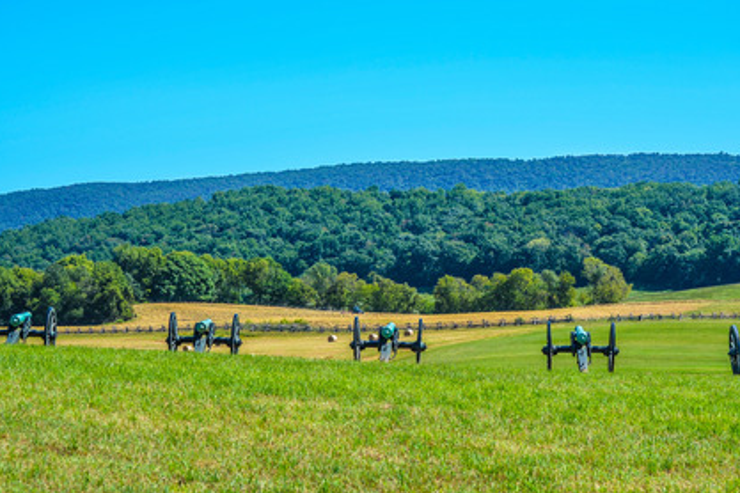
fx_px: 2027
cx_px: 389
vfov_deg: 13.9
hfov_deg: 20.7
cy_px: 208
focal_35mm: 99
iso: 100
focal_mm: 55
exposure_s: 1/250
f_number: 8
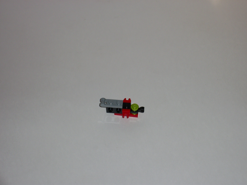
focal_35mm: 105
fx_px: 749
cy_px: 92
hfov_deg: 18.7
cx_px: 124
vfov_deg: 14.1
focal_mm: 18.8
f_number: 5.7
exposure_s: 1/60
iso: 80
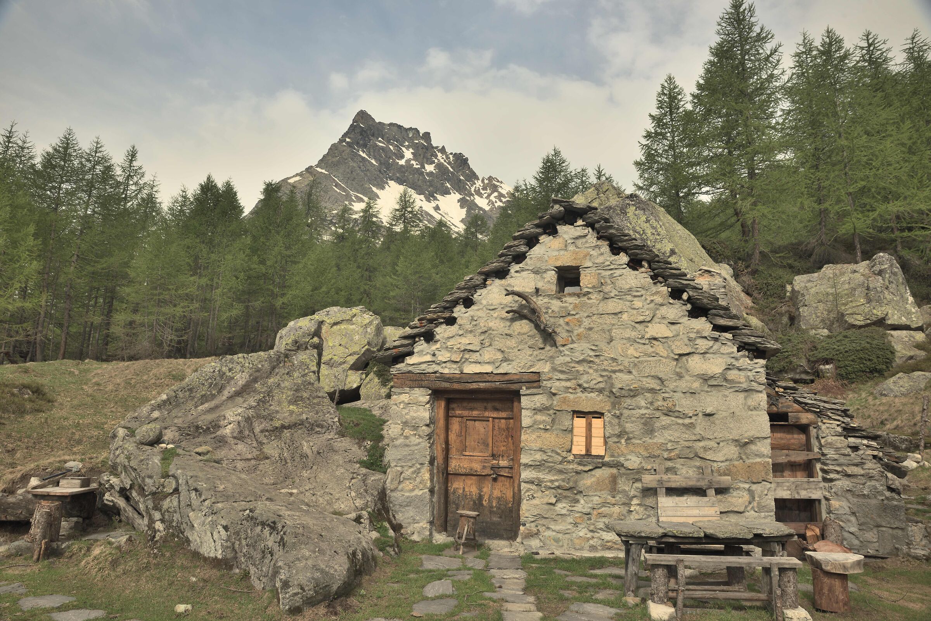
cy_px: 310
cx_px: 466
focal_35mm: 24
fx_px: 621
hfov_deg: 73.7
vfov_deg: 53.2
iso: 100
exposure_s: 1/100
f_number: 11
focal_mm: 24
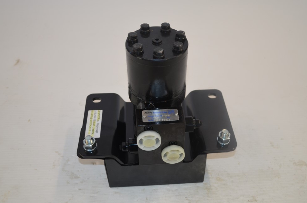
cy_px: 95
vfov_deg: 34.0
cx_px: 164
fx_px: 332
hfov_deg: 49.6
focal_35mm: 39
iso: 320
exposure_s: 1/125
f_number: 4
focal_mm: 22
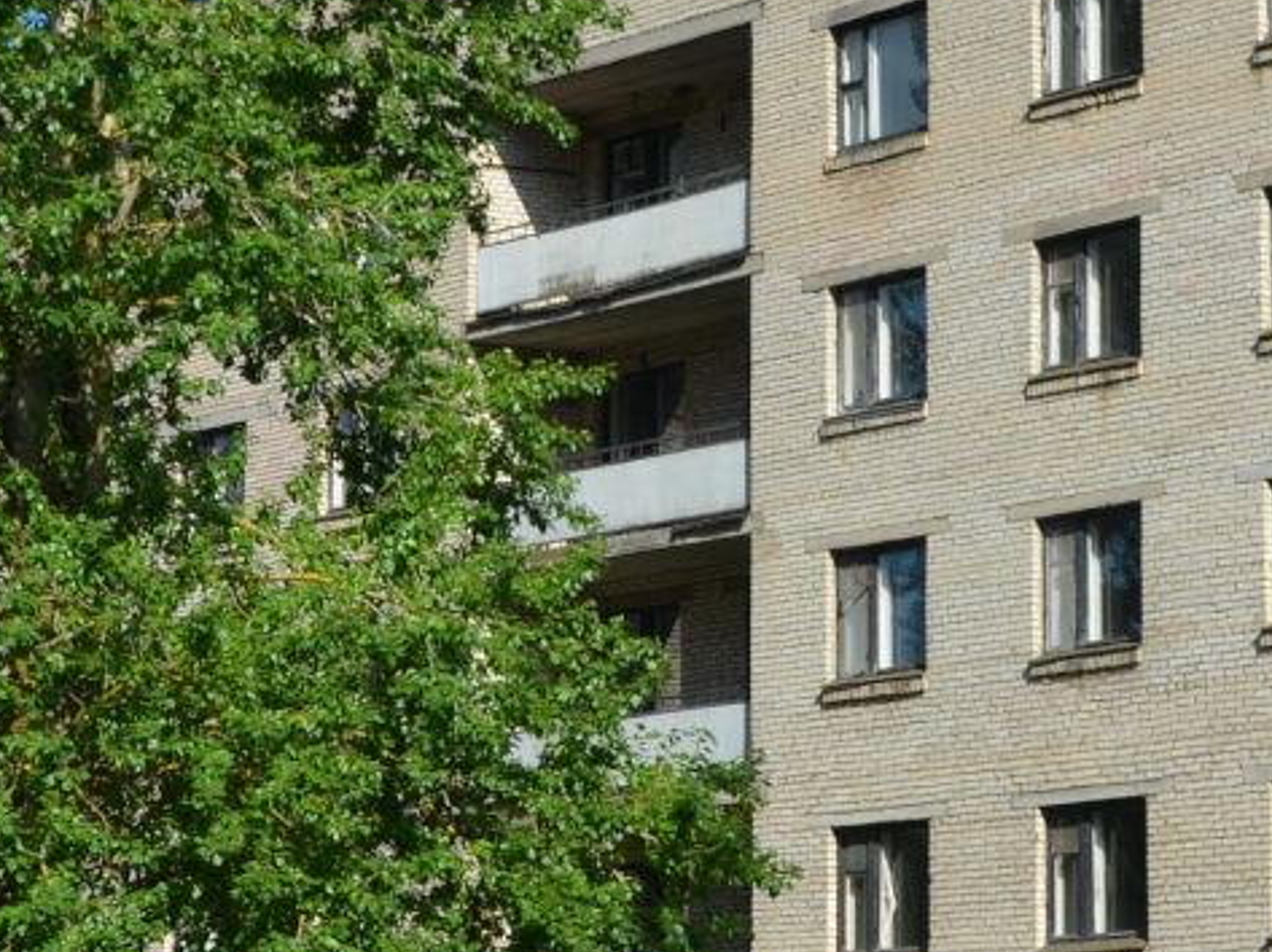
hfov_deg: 16.5
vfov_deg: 12.4
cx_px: 904
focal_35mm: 119
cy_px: 401
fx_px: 4369
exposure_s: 1/250
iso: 110
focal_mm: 26
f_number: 8
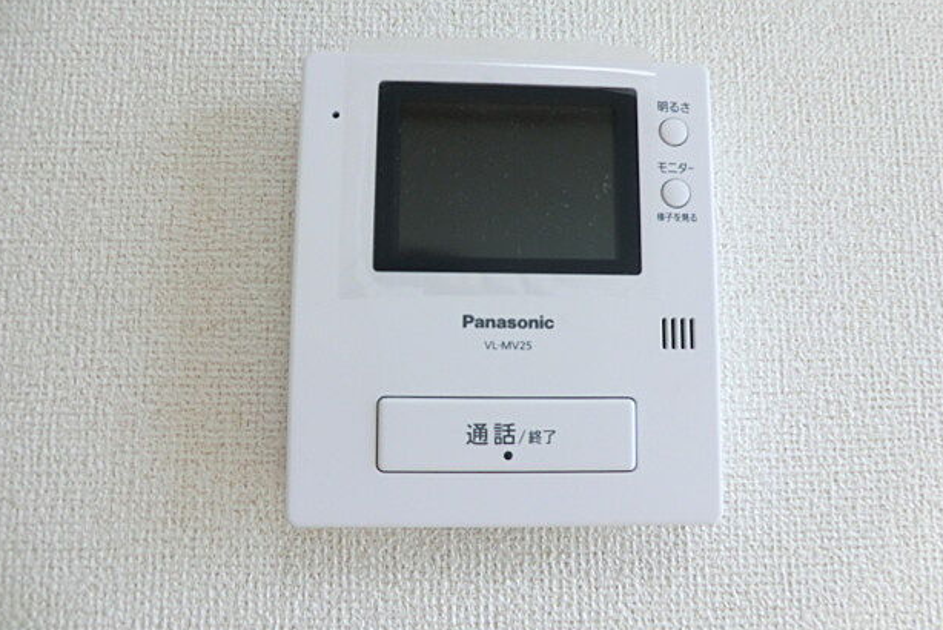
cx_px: 475
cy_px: 289
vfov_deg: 49.6
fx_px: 681
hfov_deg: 69.4
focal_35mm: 26
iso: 250
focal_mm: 4.3
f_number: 3.2
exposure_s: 1/60
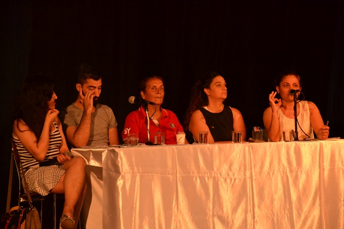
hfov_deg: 15.9
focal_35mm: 129
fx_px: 1232
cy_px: 114
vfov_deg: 10.6
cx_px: 172
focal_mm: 86
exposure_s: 1/40
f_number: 5.3
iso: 3200
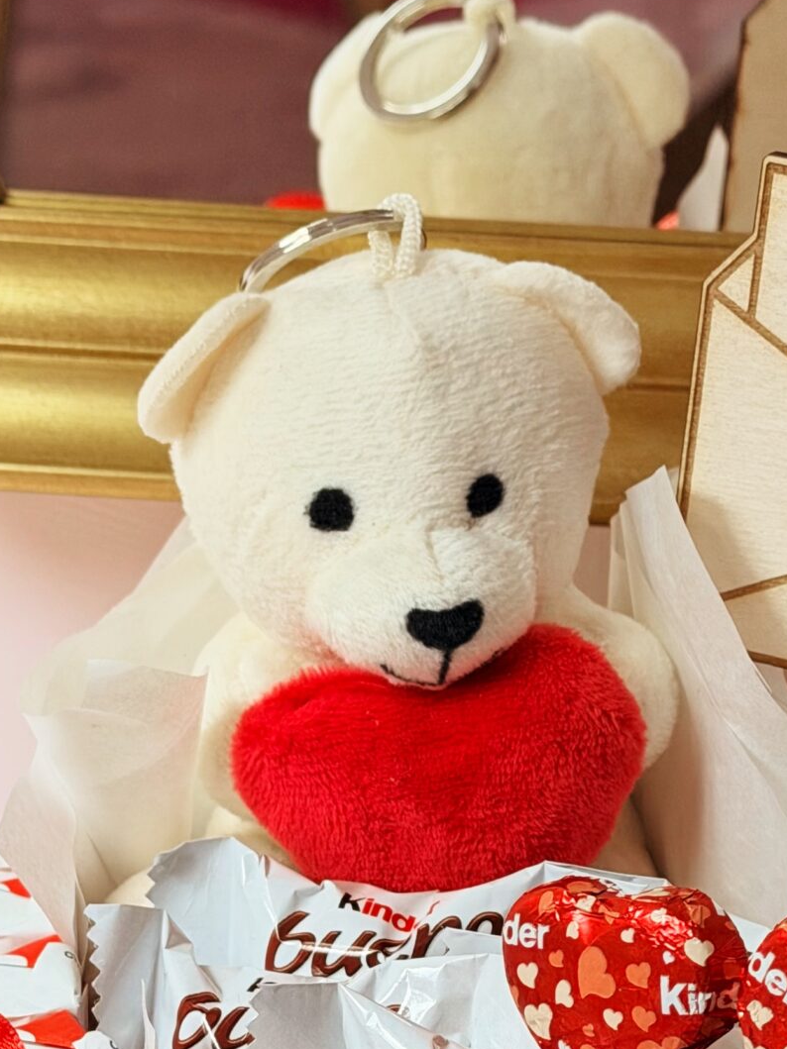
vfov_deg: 16.8
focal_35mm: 116
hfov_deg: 12.7
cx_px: 575
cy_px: 857
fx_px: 3517
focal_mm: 6.76
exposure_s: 1/100
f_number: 1.78
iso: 80
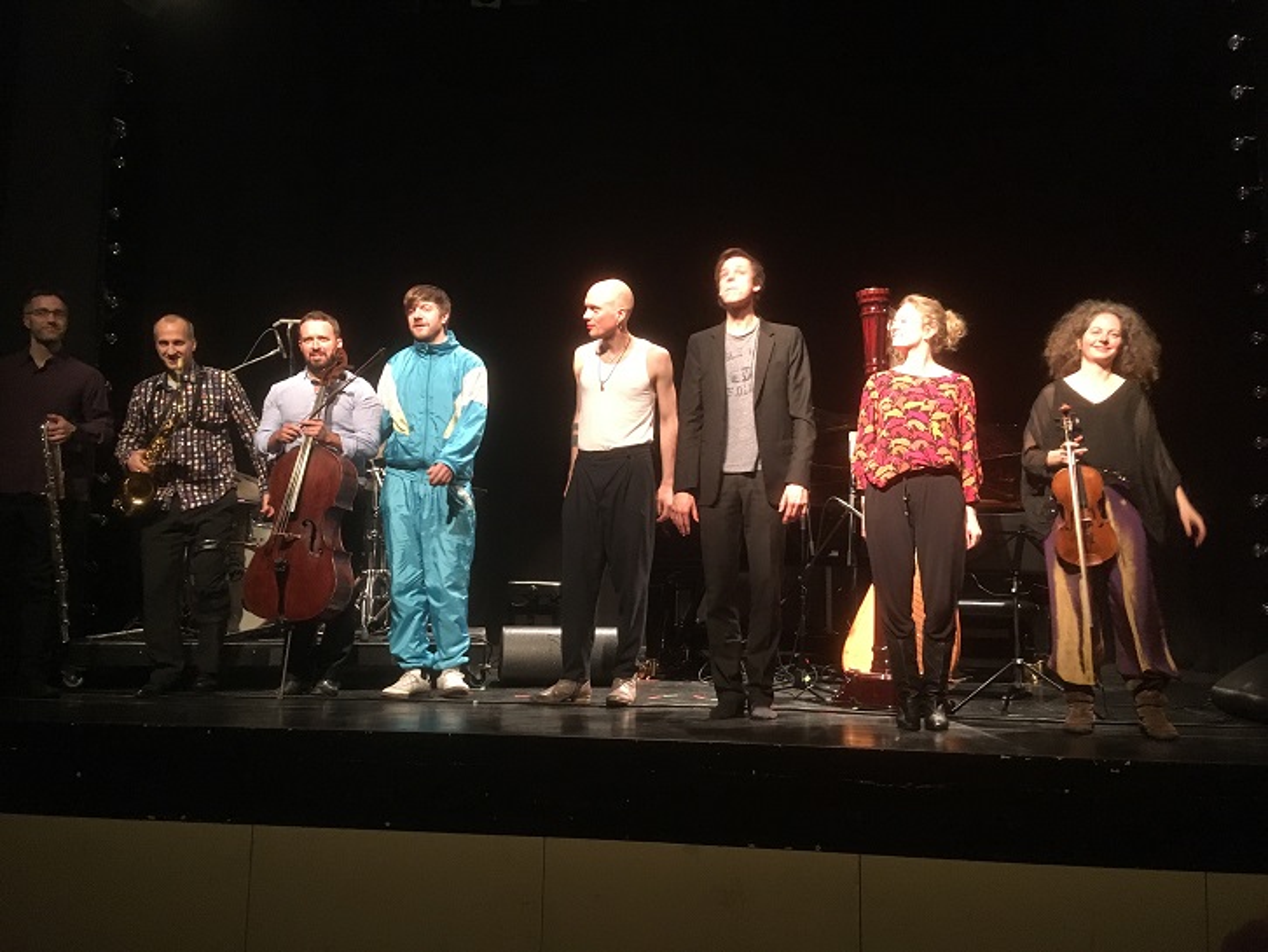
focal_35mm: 29
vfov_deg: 48.3
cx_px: 634
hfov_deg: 61.6
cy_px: 476
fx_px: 1063
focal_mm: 4.15
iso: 250
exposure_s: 1/17
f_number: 2.2
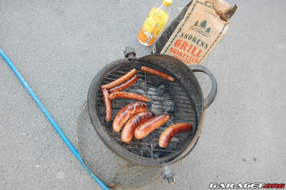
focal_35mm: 39
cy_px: 95
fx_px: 309
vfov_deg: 34.1
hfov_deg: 49.6
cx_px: 143
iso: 400
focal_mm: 26
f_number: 4.2
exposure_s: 1/50
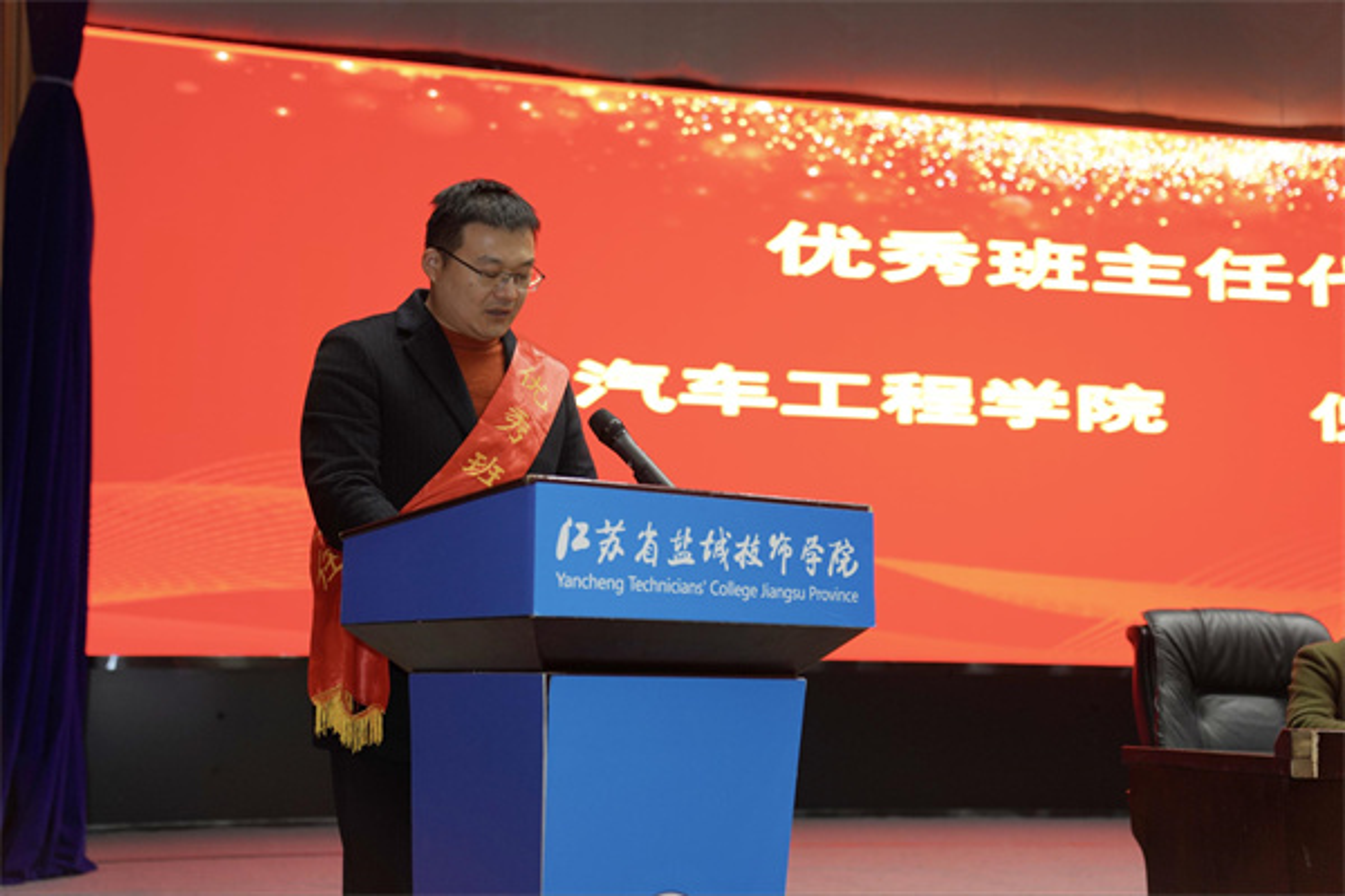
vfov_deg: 26.5
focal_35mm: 51
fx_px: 1905
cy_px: 448
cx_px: 672
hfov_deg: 38.9
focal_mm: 51
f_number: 2.8
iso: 500
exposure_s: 1/60.2
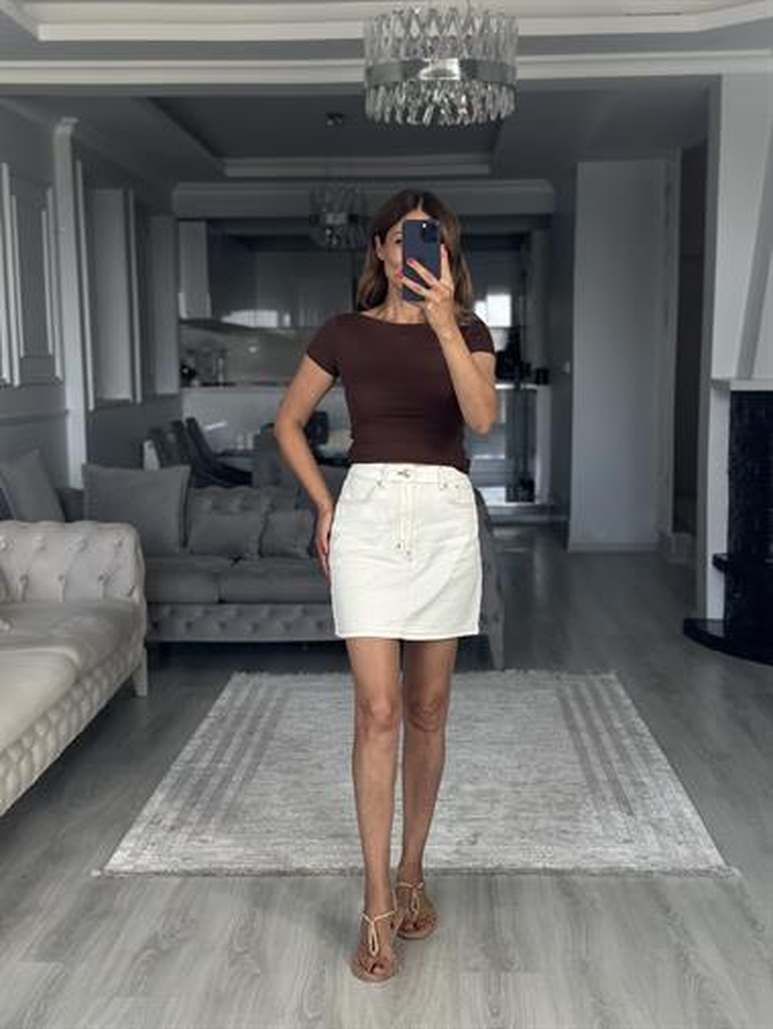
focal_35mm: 48
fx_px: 1428
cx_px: 386
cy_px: 514
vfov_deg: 39.6
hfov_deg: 30.3
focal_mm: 6.86
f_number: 1.78
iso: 125
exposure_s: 1/172
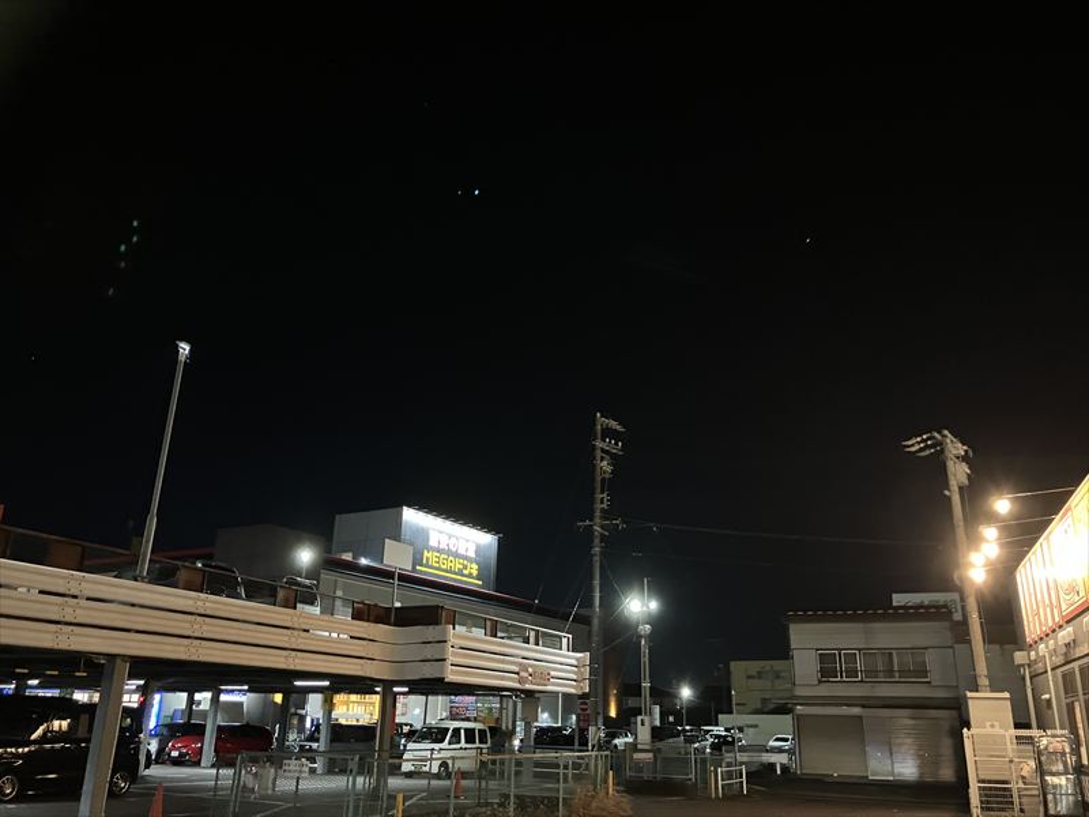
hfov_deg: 63.4
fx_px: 881
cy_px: 408
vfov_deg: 49.7
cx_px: 544
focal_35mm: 28
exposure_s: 1/30
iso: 640
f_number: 1.8
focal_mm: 3.99
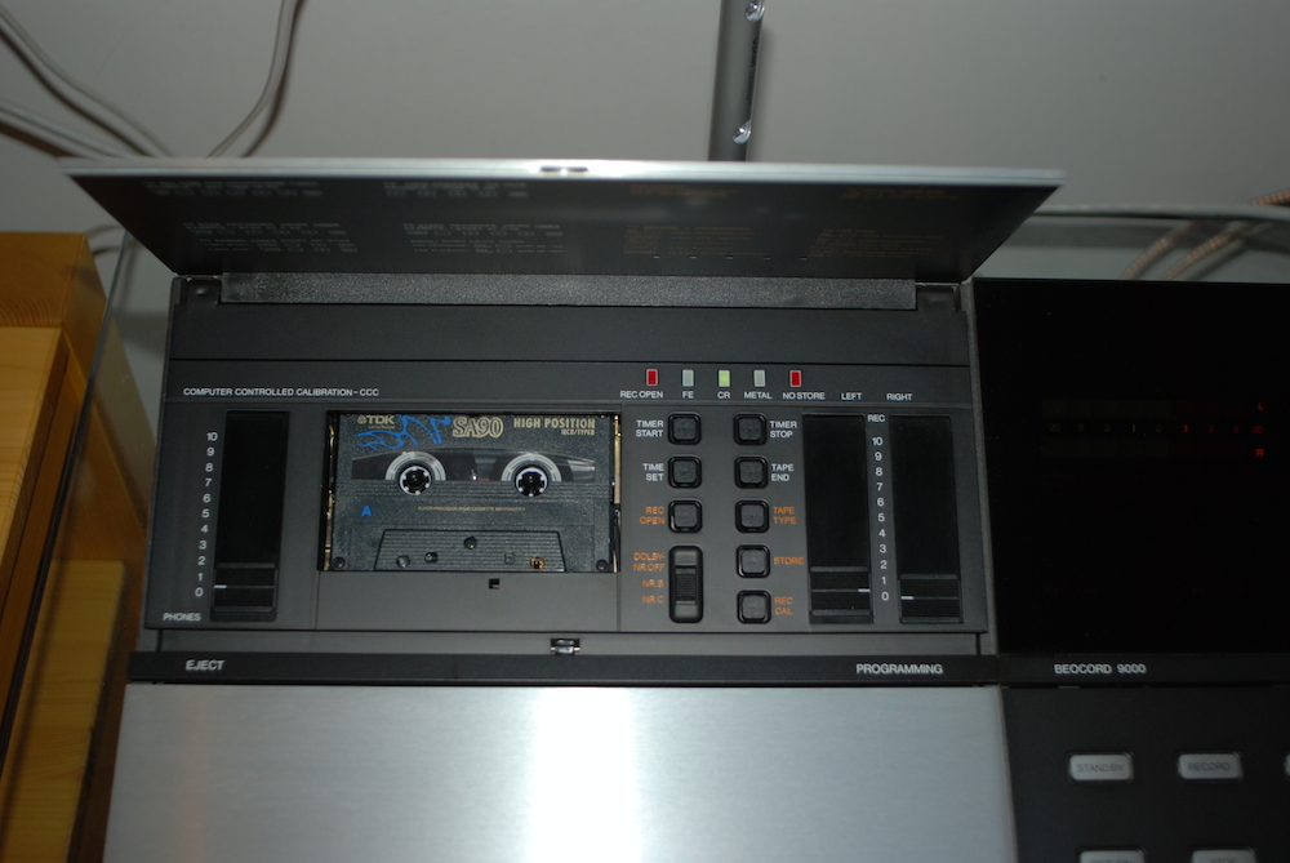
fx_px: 1507
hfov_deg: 46.4
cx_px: 645
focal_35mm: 42
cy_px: 432
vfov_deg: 32.0
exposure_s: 1/60
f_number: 2.8
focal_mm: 28
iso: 200
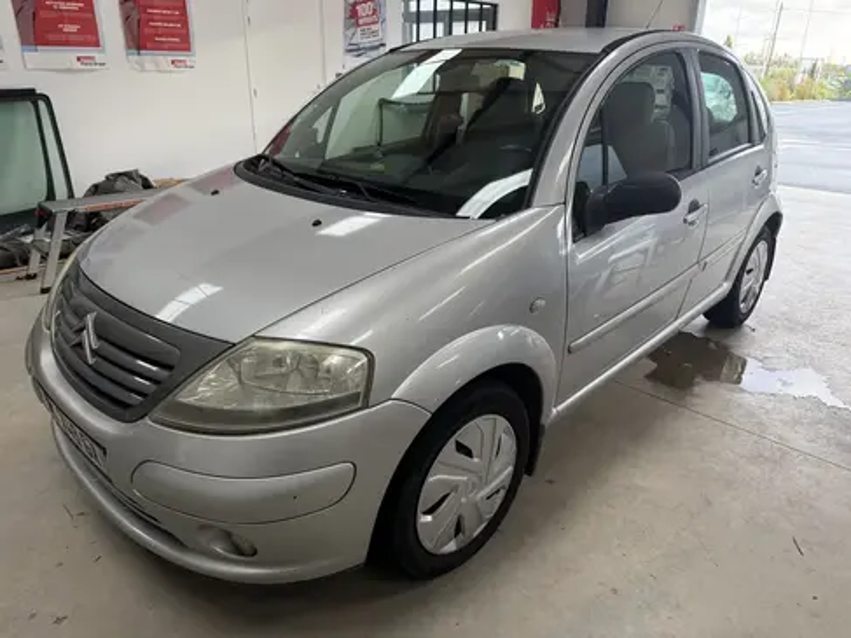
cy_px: 319
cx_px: 426
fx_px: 590
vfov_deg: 56.8
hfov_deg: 71.6
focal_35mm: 24
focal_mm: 6.76
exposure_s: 1/99
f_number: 1.78
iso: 200
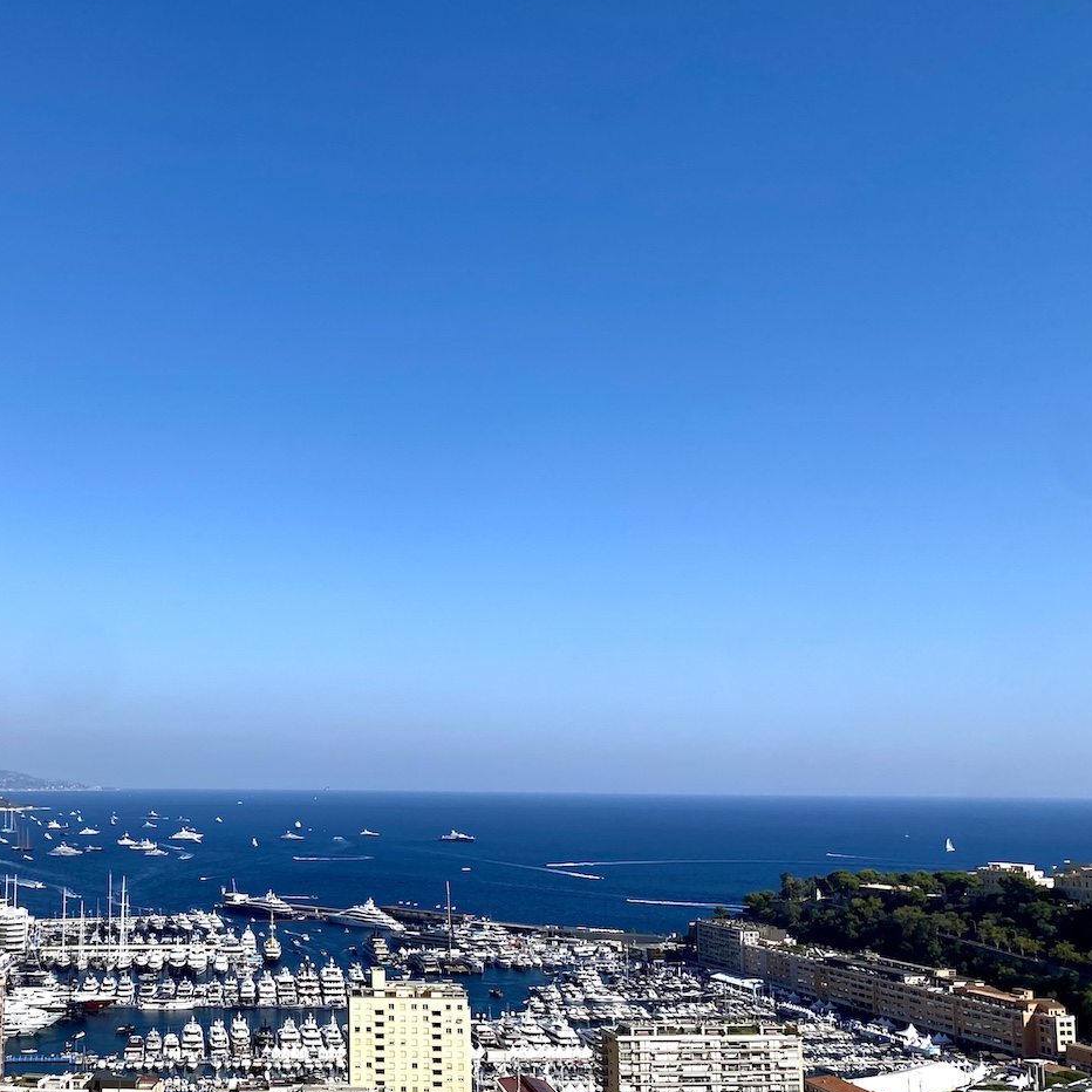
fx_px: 1321
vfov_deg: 44.8
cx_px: 233
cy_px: 640
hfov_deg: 43.1
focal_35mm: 37
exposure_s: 1/4444
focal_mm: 4.25
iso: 32
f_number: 1.8
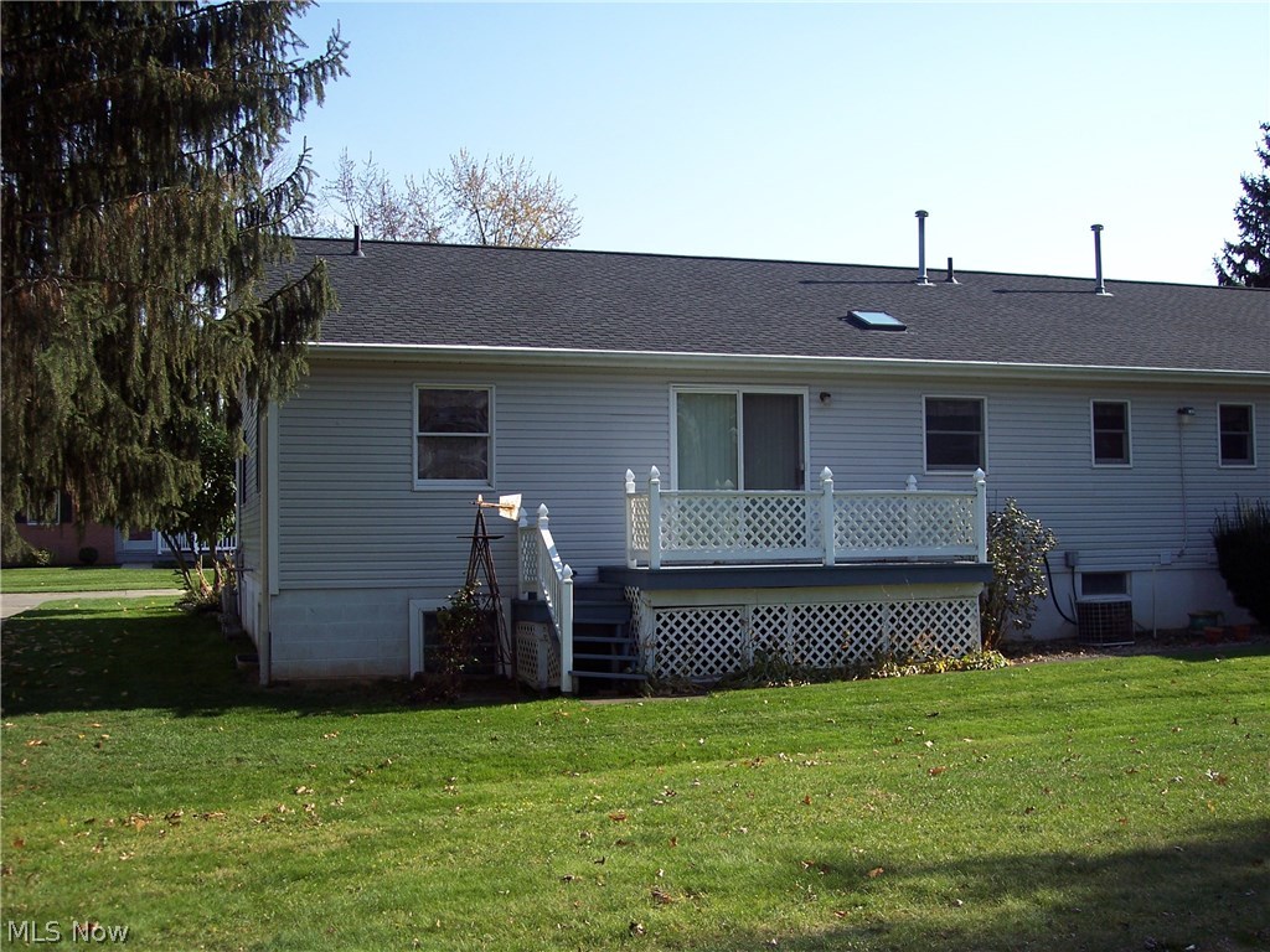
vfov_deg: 36.8
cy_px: 476
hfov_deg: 47.9
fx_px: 1431
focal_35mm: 39
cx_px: 635
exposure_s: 1/750
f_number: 3.4
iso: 100
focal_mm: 8
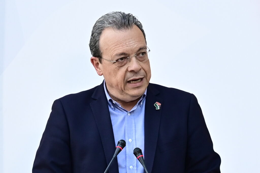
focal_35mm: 58
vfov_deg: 23.4
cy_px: 86
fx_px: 419
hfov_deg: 34.5
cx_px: 130
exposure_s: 1/500
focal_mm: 58
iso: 1250
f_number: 4.5
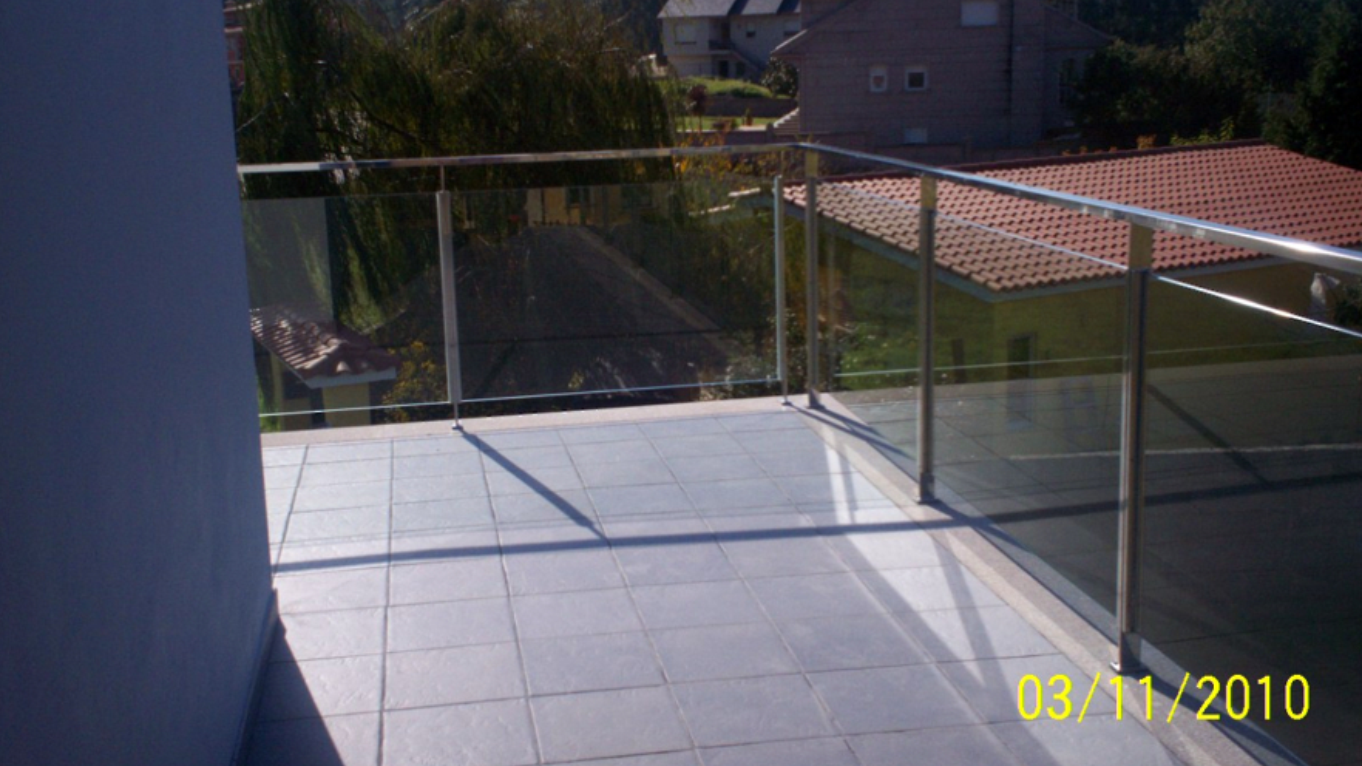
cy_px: 316
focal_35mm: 40
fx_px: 1445
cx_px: 686
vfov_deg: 29.6
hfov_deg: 50.5
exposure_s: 1/892
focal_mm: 6
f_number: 4.5
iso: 100
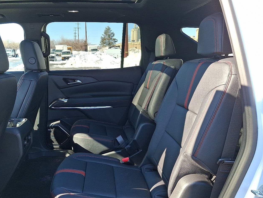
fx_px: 243
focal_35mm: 32
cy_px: 114
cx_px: 110
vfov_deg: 44.1
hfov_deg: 56.5
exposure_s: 1/323
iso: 30
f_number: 1.8
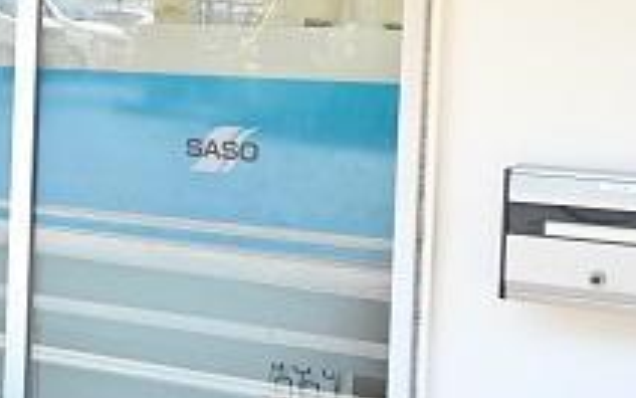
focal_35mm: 87
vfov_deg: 14.9
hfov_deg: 21.4
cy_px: 89
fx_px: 1508
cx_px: -208
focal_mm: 30
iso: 200
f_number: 5.6
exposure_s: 1/80
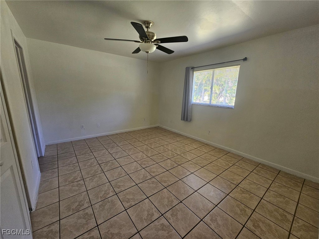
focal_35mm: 13
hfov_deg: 106.2
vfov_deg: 89.9
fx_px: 120
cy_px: 120
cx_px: 160
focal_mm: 2.2
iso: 200
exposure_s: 1/60
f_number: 2.2
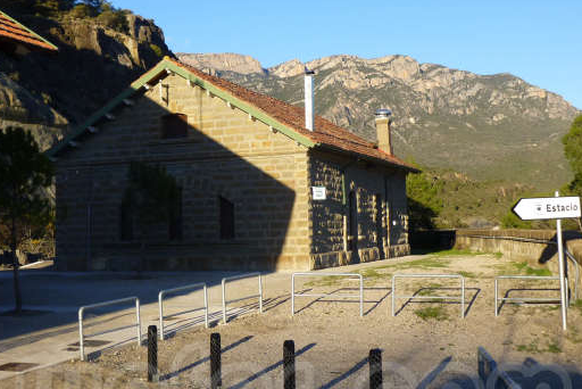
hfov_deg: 37.5
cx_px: 285
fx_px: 857
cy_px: 152
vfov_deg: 25.5
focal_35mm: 53
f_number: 3.5
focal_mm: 6
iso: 100
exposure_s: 1/400
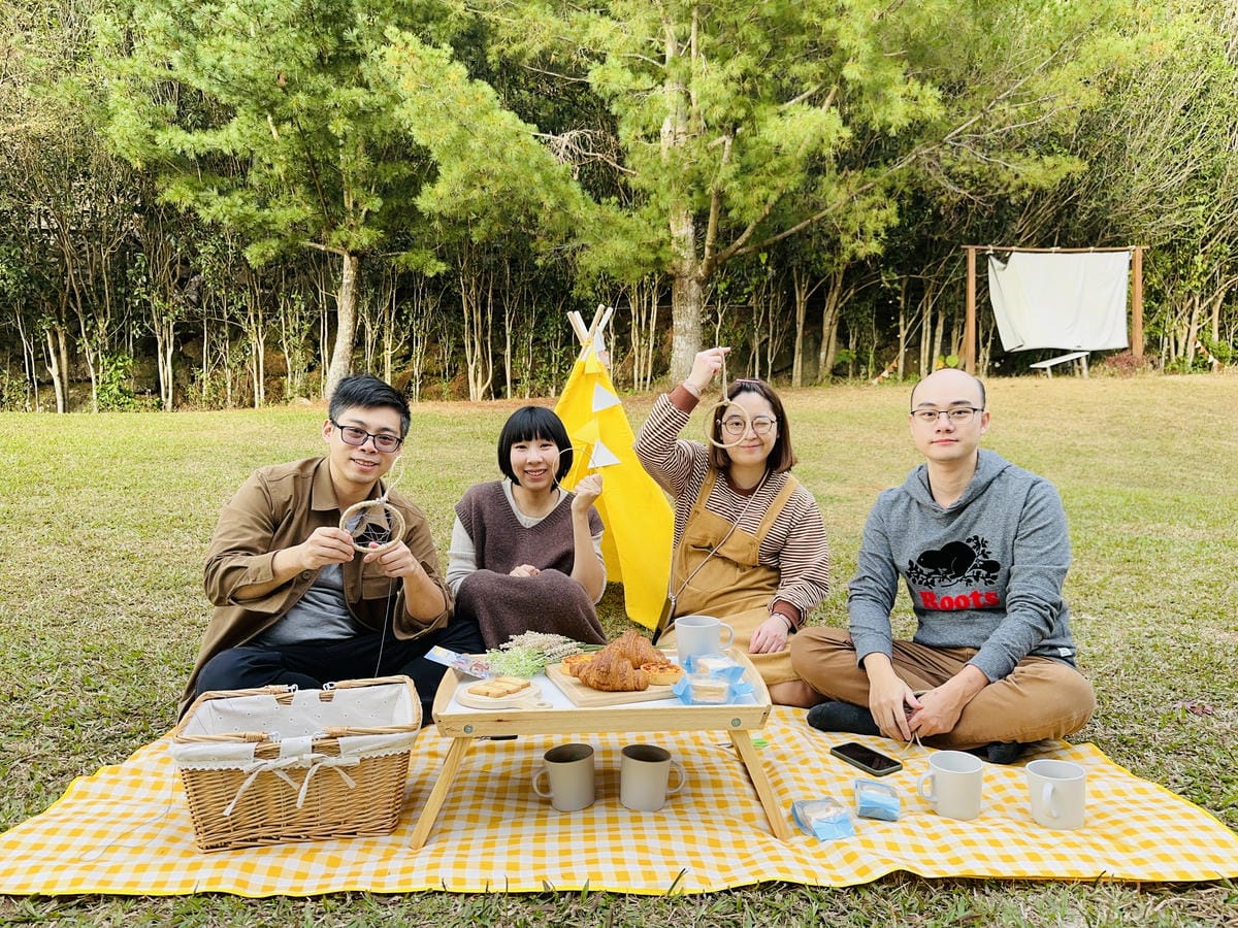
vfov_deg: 56.8
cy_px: 464
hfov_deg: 71.6
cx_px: 619
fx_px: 858
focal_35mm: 24
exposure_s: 1/377
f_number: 1.78
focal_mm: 6.86
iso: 80
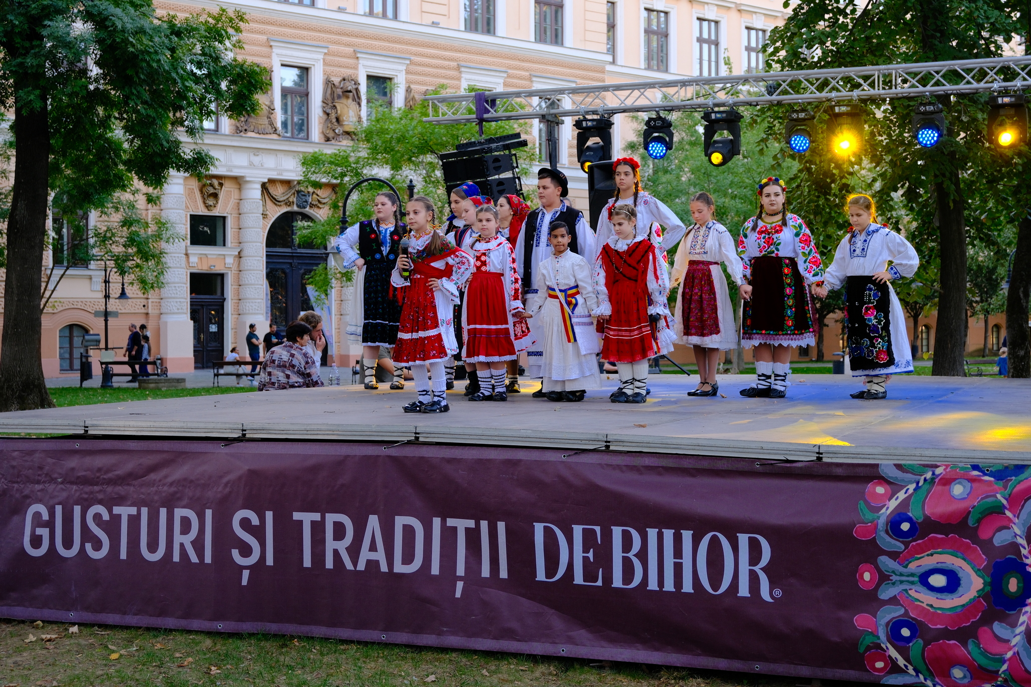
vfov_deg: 27.0
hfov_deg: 39.6
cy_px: 344
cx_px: 516
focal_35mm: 50
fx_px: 1432
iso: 320
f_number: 3.8
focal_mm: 33.3
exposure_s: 1/100
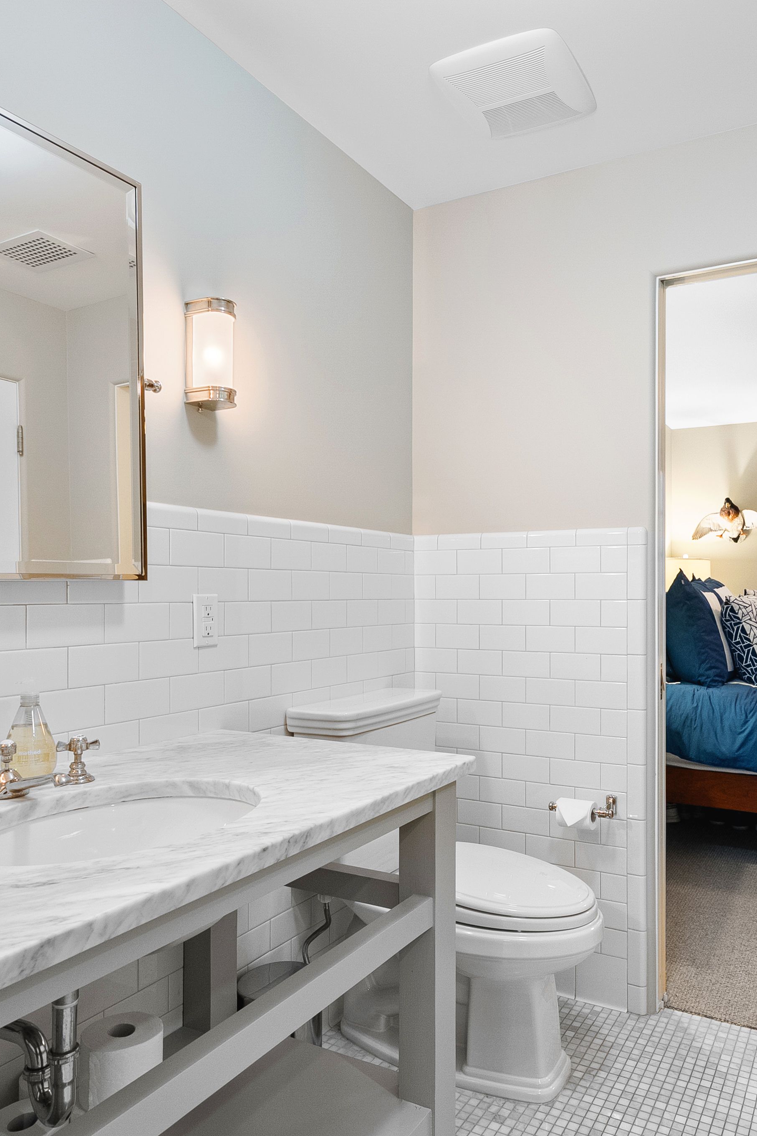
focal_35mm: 25
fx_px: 788
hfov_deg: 50.8
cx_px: 474
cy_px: 589
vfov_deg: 71.5
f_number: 9
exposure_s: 1/2.5
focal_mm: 16
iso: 800
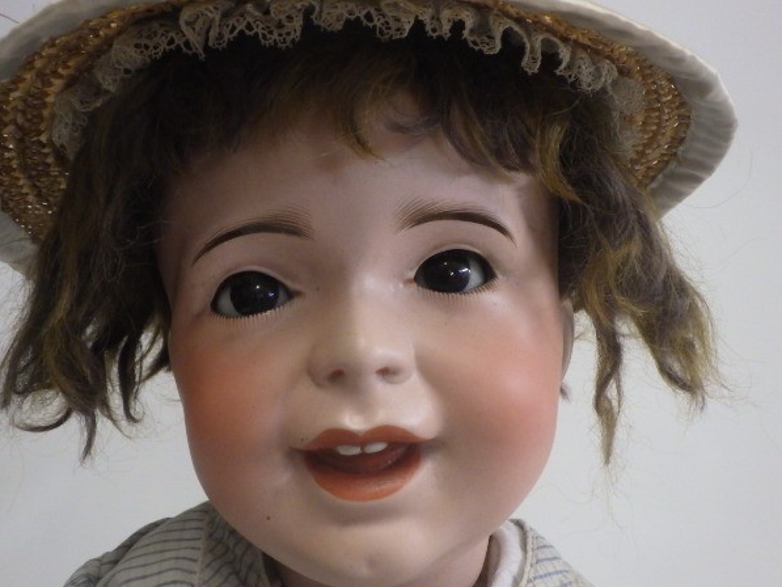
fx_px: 678
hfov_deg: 59.9
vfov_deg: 46.8
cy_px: 301
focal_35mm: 30
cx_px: 373
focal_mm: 5
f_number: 3.5
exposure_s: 1/45
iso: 640
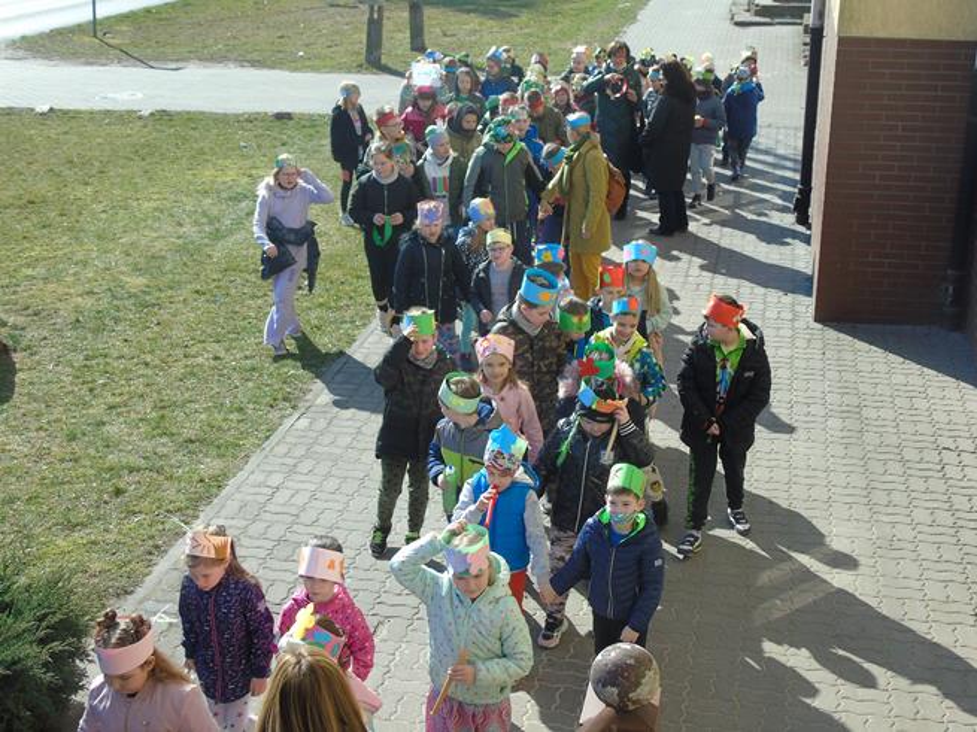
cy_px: 366
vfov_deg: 31.5
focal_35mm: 46
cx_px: 488
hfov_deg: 41.2
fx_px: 1298
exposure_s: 1/250
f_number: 4.1
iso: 80
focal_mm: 8.2
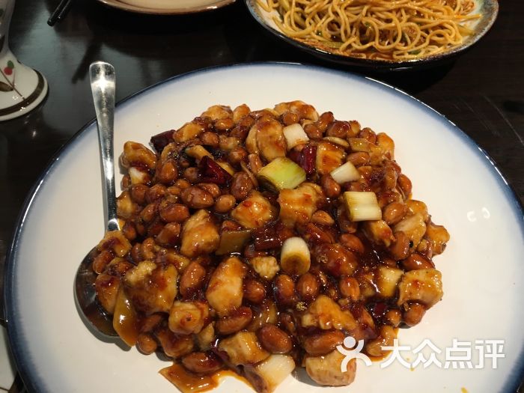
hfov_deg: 61.7
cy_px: 196
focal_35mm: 29
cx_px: 262
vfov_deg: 48.2
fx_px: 439
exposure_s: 1/33
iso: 50
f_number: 2.2
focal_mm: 4.15
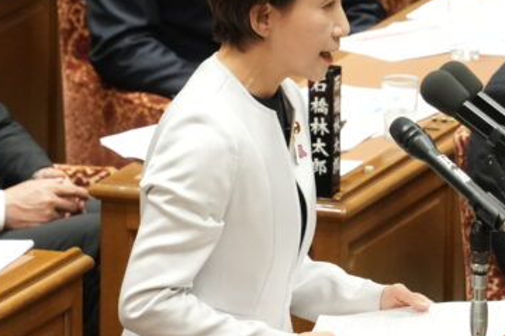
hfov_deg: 3.2
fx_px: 9001
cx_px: 295
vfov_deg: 2.1
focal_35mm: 642
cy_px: 143
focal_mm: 200
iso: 5000
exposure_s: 1/160
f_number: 5.6
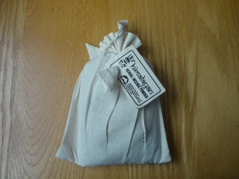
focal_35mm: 33
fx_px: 228
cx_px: 120
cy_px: 90
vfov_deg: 42.9
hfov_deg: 55.4
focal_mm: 5.5
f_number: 2.8
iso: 100
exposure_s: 1/50
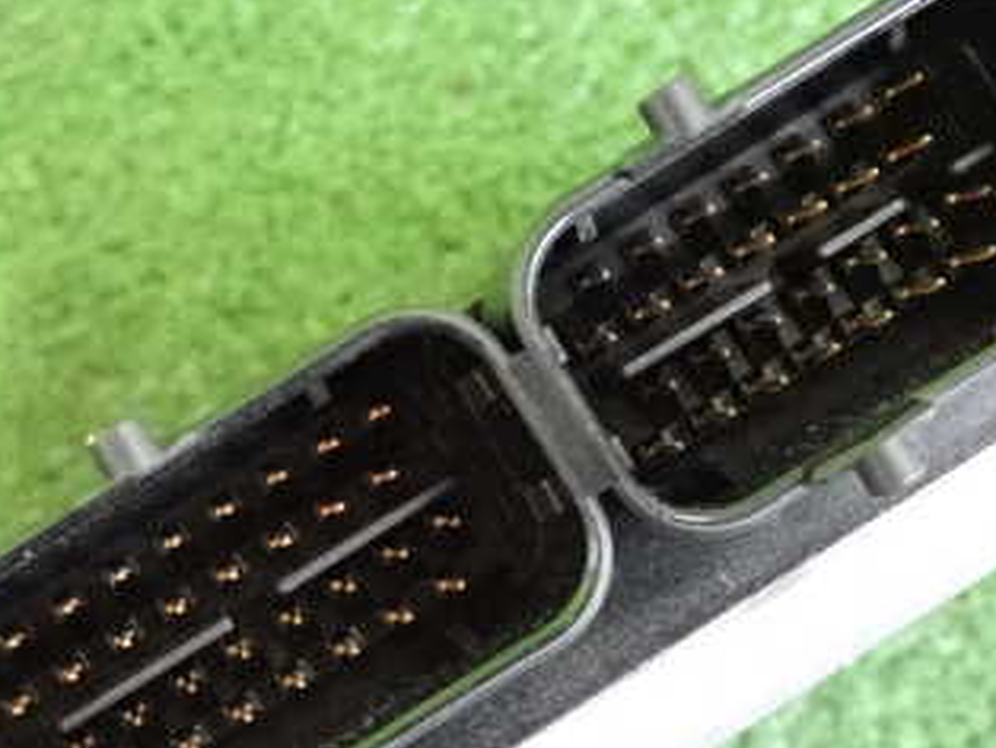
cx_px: 356
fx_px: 2591
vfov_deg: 16.3
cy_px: 576
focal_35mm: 90
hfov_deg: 21.7
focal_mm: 8.4
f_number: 3.1
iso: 4000
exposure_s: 1/125
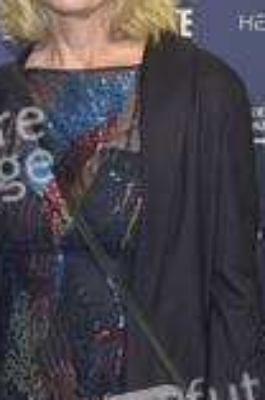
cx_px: -3
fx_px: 1275
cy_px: 296
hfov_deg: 11.7
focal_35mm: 115
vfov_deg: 17.7
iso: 1000
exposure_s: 1/250
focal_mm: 45
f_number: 5.6
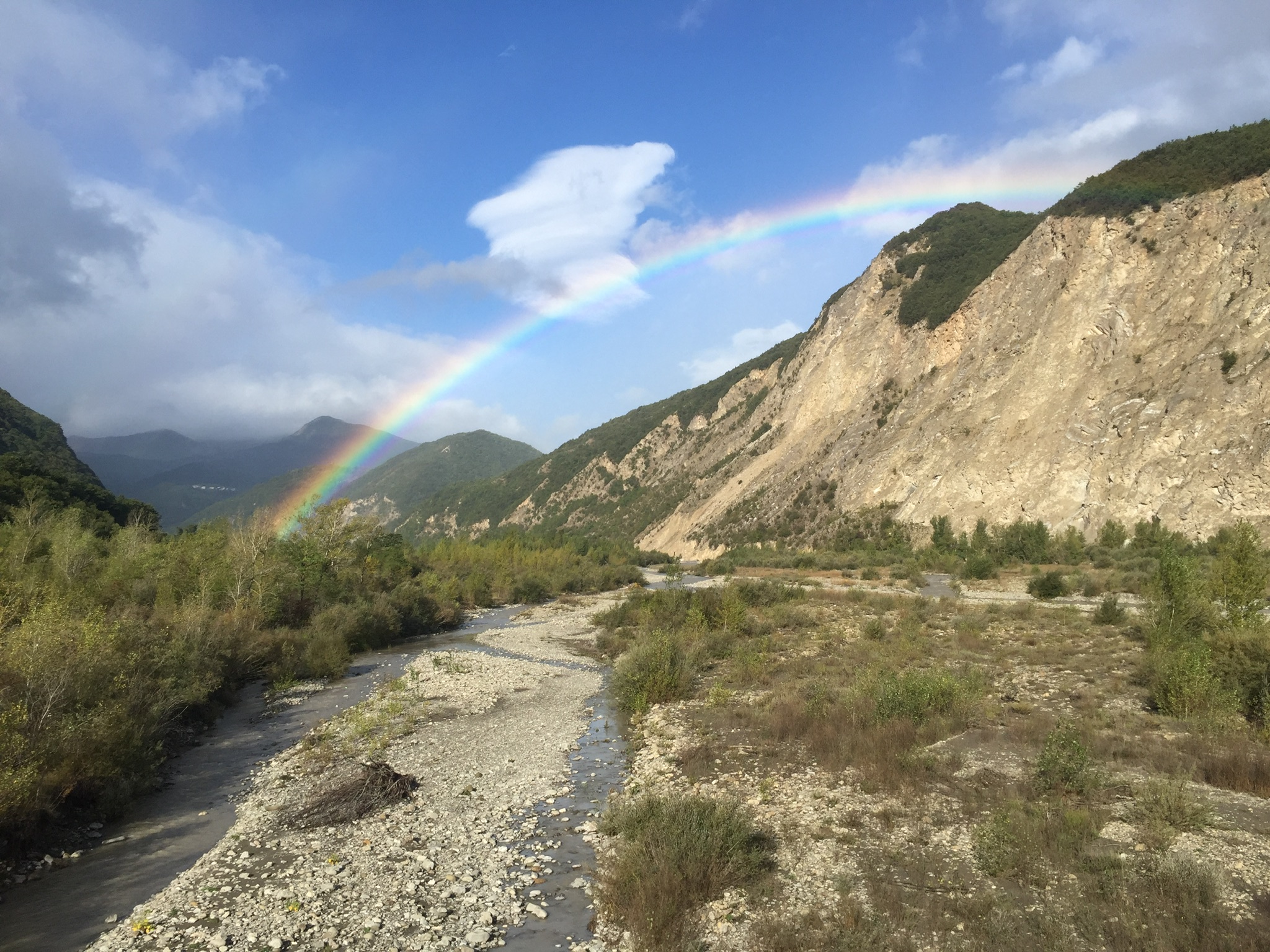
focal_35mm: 29
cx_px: 635
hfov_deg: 61.7
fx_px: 1064
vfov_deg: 48.2
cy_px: 476
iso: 32
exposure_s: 1/1980
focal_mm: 4.15
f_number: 2.2
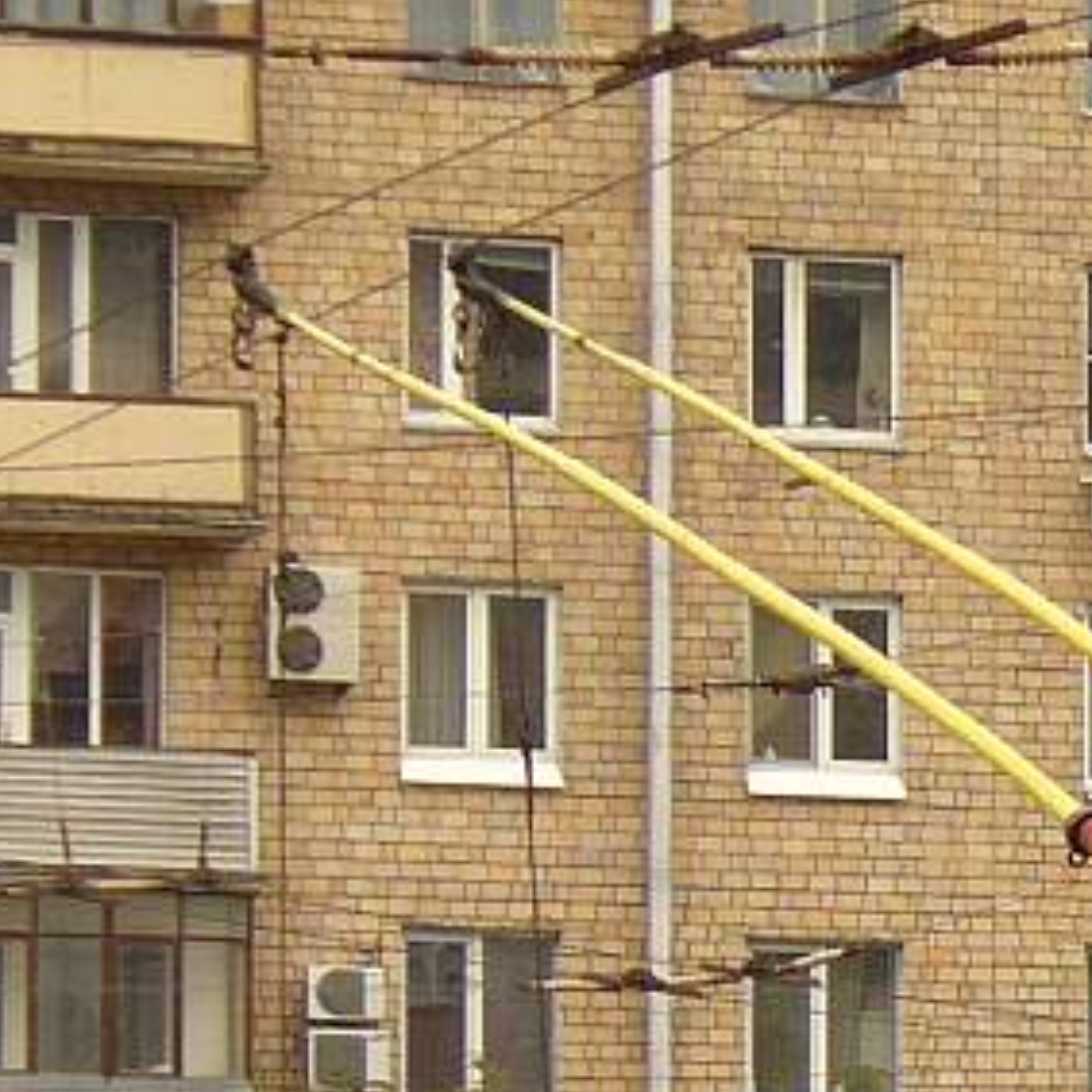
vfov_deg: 7.9
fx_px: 7852
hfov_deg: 7.8
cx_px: 1706
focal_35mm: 220
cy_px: 1372
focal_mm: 11.4
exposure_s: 1/250
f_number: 3.2
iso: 80
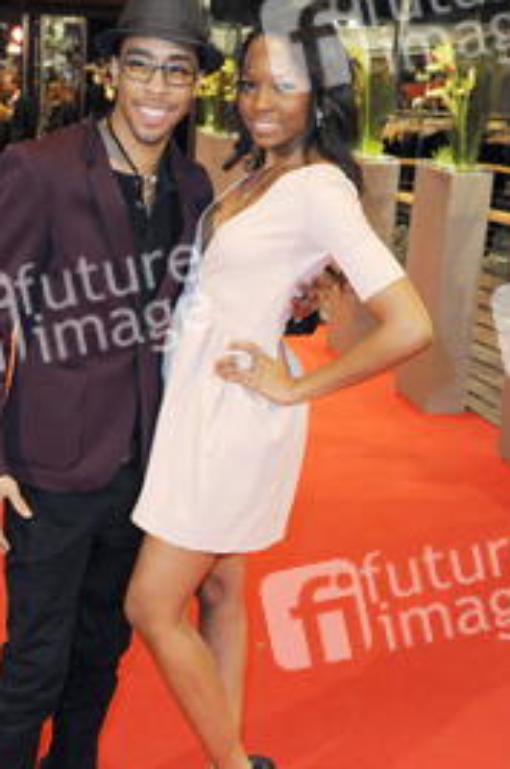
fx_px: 1408
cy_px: 458
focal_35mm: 66
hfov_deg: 20.4
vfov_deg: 30.5
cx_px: 147
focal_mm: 44
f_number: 5.6
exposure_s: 1/160
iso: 3200
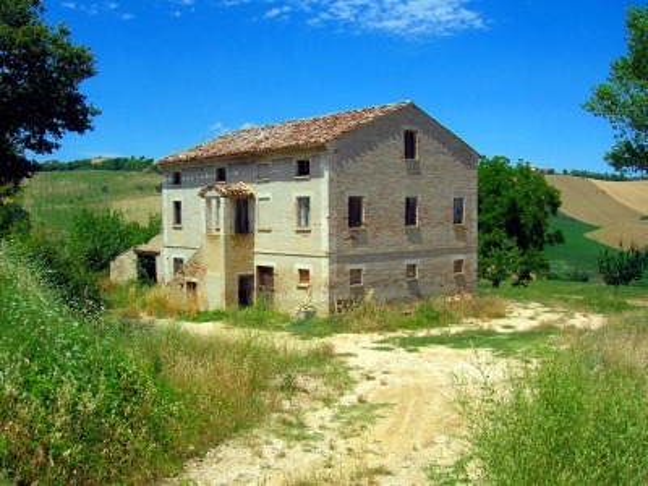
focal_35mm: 34
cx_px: 324
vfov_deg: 41.8
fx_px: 636
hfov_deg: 54.0
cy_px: 243
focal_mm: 5.7
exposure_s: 1/472
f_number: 4.9
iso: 50
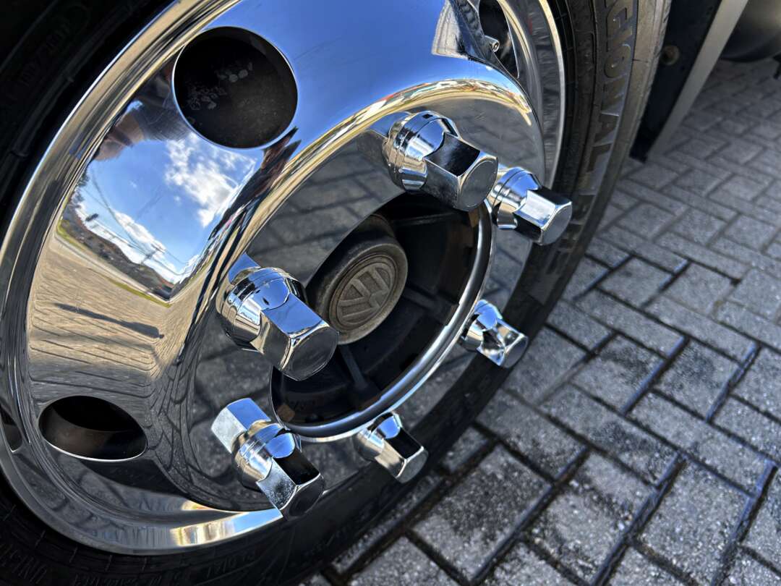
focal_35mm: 26
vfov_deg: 53.1
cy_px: 293
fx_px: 587
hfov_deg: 67.3
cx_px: 390
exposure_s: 1/853
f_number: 1.5
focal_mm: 5.7
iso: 50
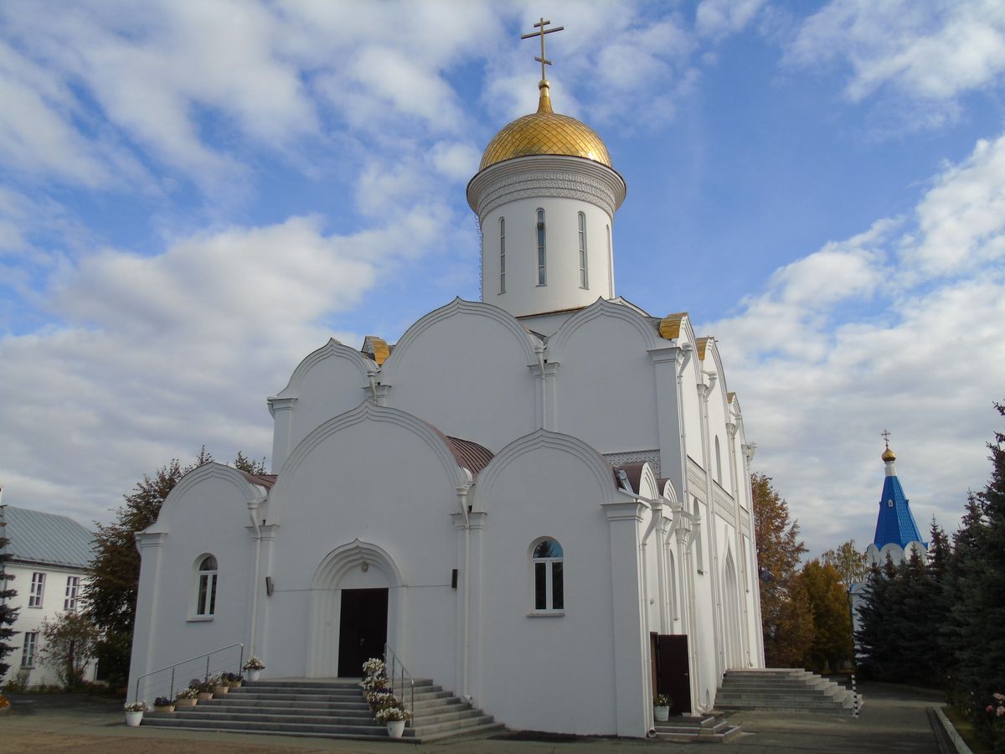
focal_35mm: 29
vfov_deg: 48.2
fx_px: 842
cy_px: 377
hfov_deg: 61.7
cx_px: 502
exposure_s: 1/1000
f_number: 3.6
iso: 80
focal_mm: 5.2
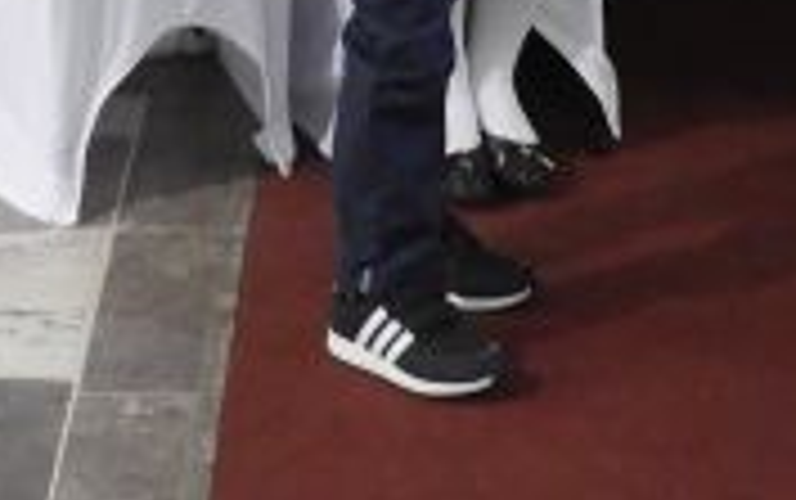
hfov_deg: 14.2
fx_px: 3192
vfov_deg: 7.6
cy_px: -1077
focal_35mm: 147
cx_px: 189
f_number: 3.3
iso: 400
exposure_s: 1/30
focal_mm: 4.3
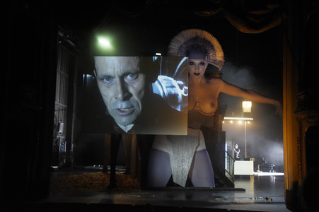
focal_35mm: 48
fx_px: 425
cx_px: 160
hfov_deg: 41.1
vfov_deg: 28.0
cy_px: 106
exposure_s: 1/80
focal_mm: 48
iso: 5000
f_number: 5.6
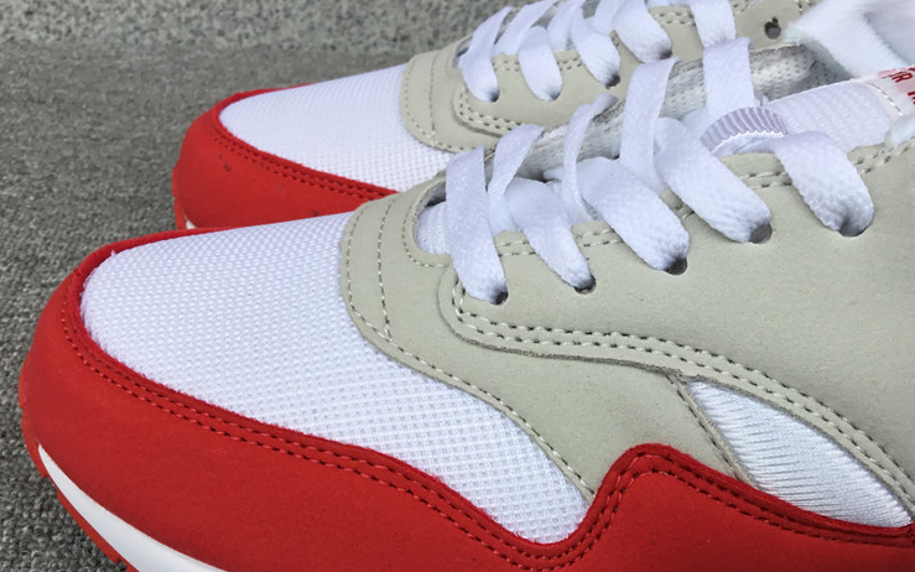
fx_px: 998
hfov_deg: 49.3
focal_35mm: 40
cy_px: 387
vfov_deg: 31.7
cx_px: 462
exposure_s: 1/122
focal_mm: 3.3
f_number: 2.4
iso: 25
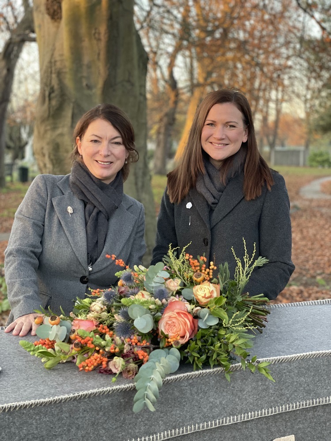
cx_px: 166
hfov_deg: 28.0
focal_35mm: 52
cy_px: 220
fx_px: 663
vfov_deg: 36.8
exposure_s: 1/122
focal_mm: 6
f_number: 2
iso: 160
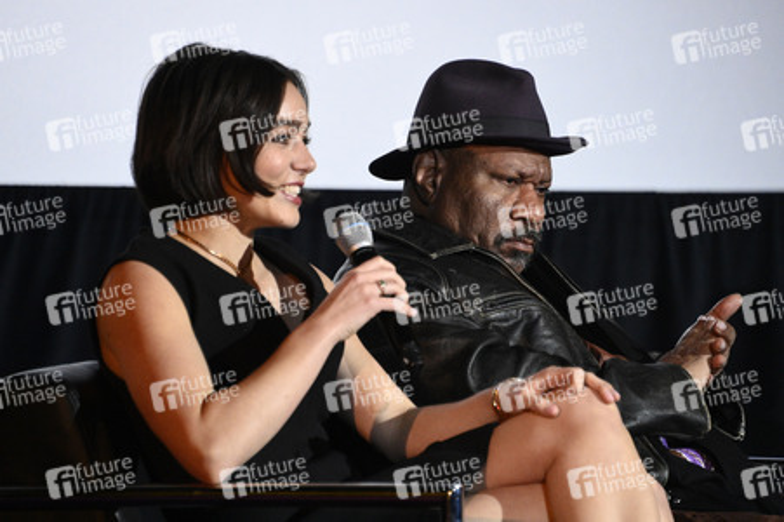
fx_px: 6528
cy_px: 261
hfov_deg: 6.9
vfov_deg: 4.6
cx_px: 392
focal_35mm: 300
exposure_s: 1/160
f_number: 5.6
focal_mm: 300
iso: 10000
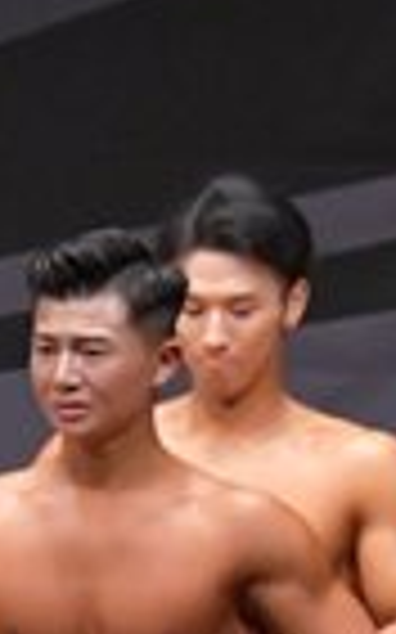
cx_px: -974
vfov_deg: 2.2
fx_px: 16801
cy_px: 895
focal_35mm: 972
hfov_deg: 1.3
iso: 8000
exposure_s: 1/400
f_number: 5.6
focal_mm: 116
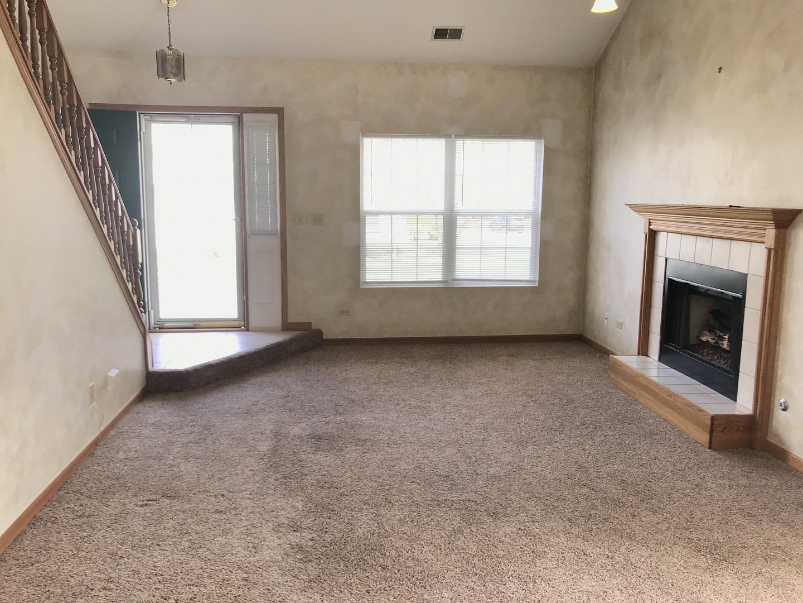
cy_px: 302
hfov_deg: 63.4
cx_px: 402
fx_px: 650
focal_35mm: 28
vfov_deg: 49.7
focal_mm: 3.99
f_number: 1.8
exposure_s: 1/60
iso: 25
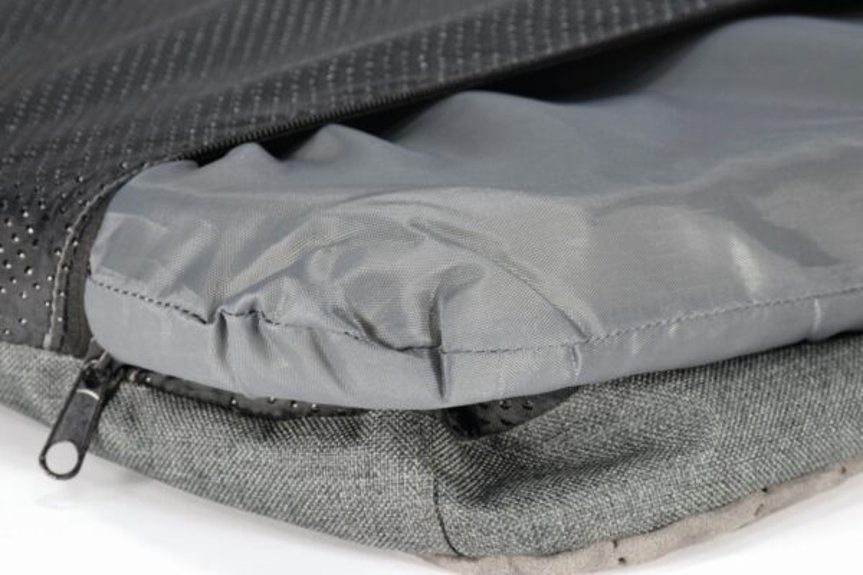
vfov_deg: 9.6
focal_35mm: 142
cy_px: 288
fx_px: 3416
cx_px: 432
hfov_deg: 14.4
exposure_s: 1/30
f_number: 14
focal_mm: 95
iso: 1600
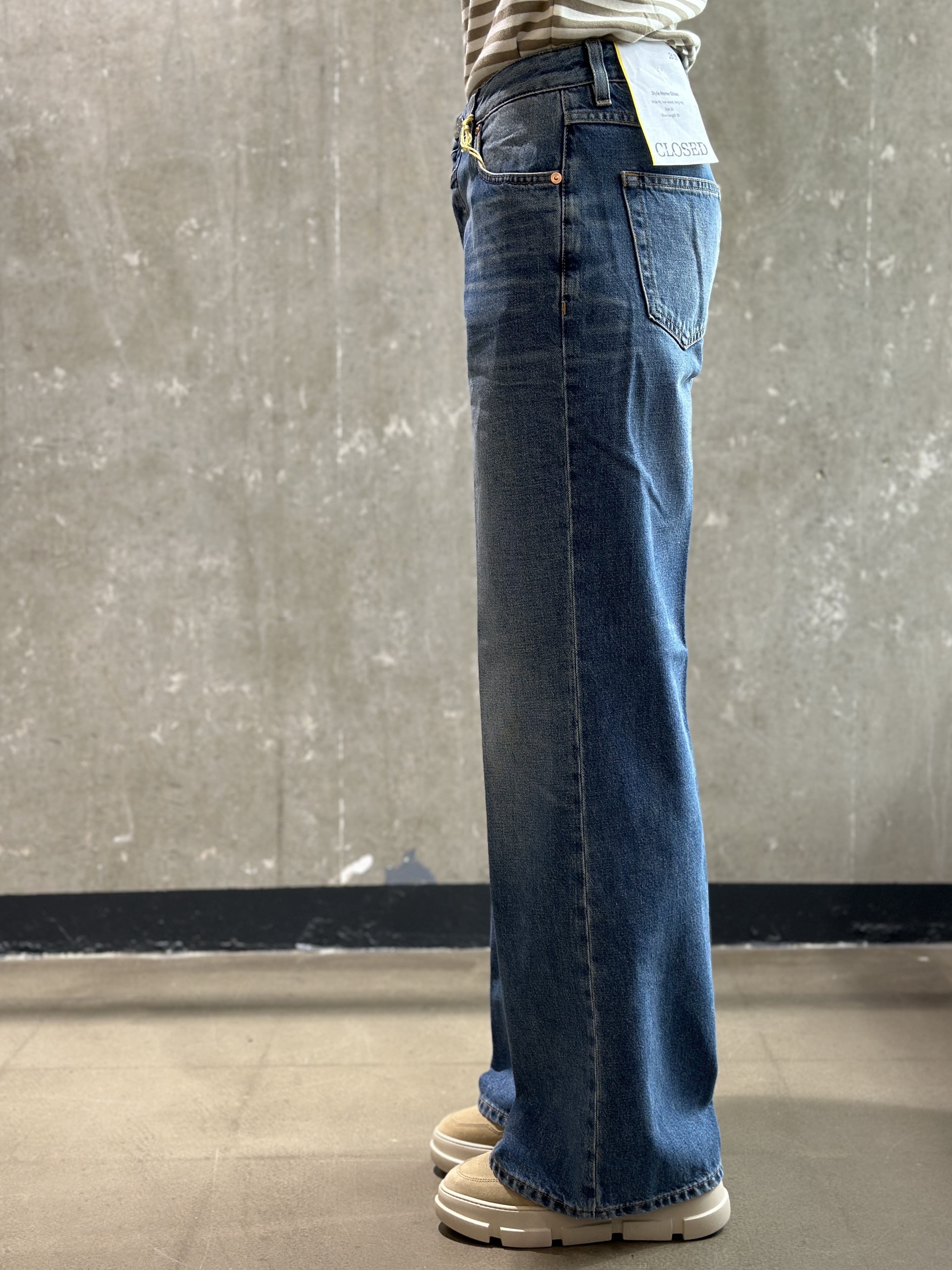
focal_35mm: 51
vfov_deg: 37.5
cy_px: 651
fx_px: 1870
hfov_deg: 28.6
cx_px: 472
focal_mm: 6.86
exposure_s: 1/50
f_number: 1.78
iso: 100
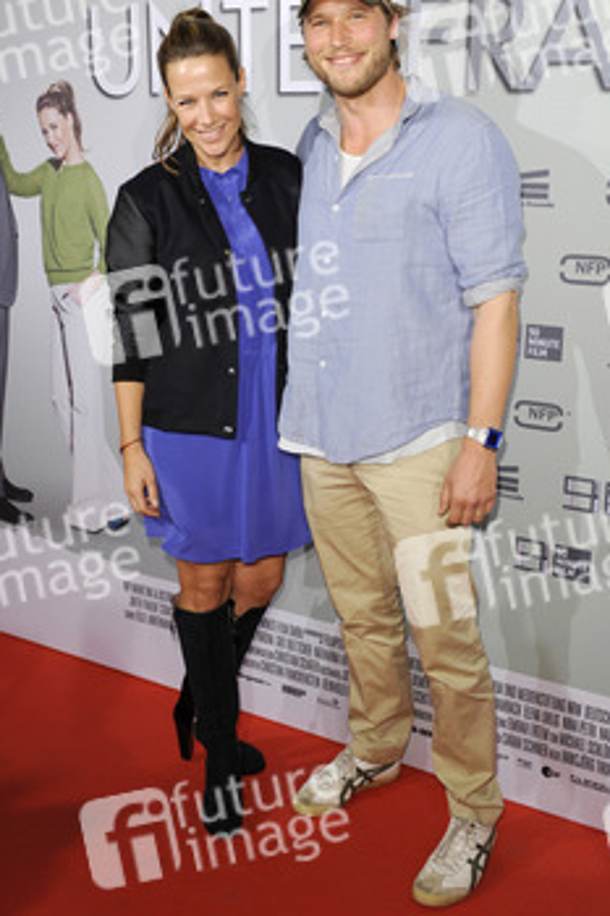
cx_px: 291
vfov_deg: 41.1
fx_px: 1221
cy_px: 434
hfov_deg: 28.0
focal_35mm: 48
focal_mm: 42
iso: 640
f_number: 5.6
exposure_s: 1/160
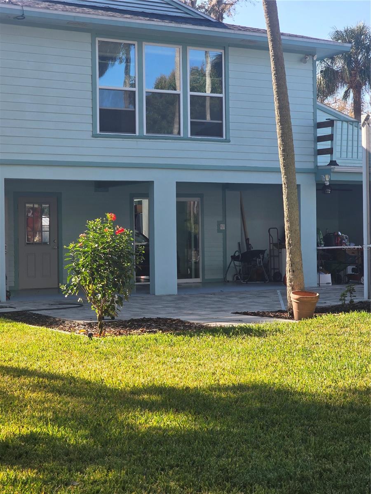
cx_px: 186
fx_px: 986
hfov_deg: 21.3
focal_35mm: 69
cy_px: 247
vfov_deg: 28.2
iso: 50
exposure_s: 1/545
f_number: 2.4
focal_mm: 7.9
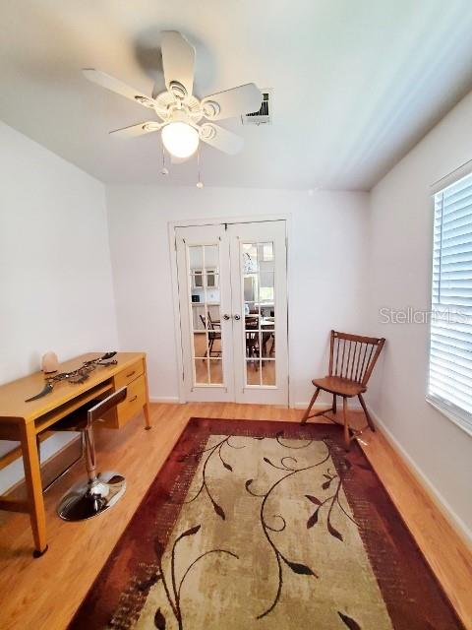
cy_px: 315
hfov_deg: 89.9
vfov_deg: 106.2
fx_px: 236
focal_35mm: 13
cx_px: 236
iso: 200
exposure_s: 1/60
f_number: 2.2
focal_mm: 1.8
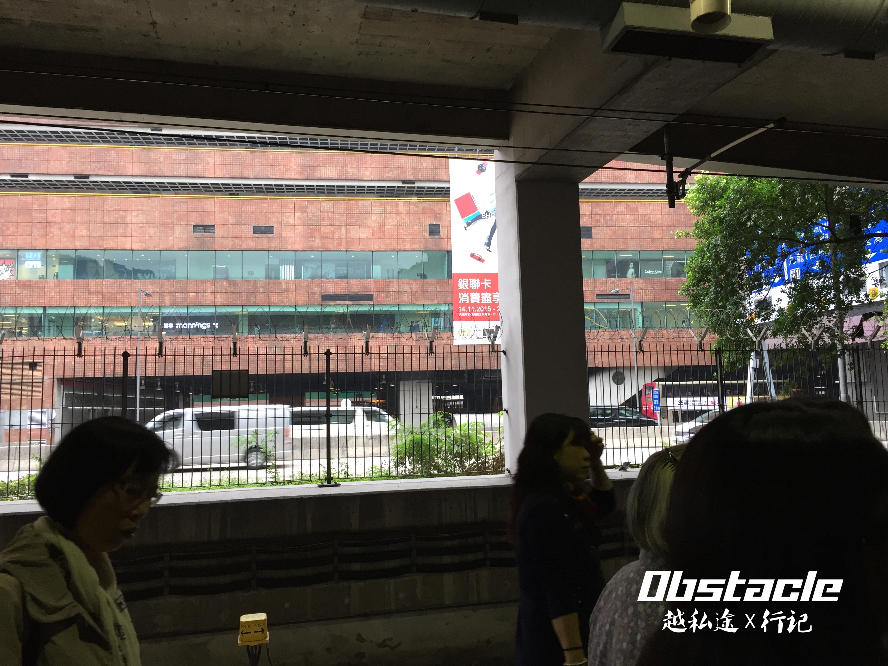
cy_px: 333
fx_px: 744
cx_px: 444
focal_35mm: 29
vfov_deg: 48.2
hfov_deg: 61.7
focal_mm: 4.15
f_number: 2.2
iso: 32
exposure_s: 1/33
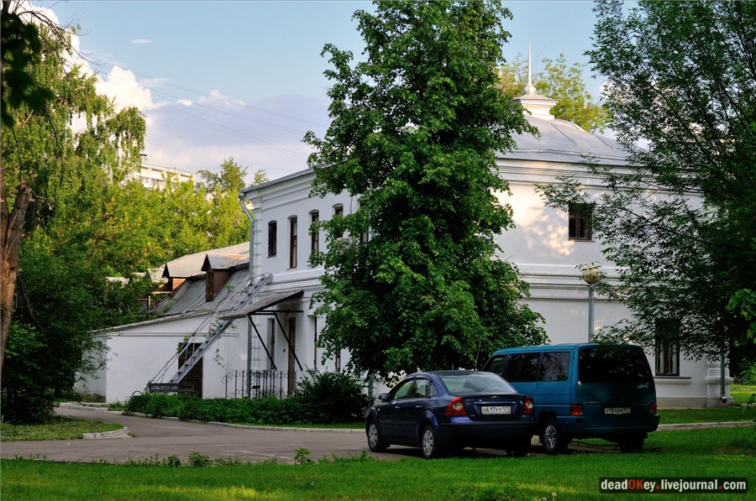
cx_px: 378
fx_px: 1572
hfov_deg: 27.0
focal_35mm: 75
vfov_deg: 18.1
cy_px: 250
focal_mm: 50
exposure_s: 1/500
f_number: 3.5
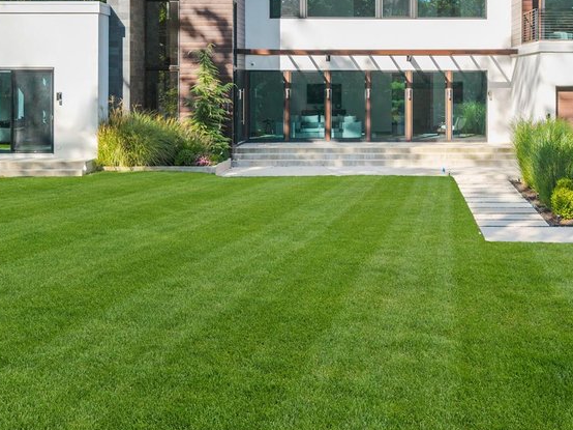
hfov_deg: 36.4
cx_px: 390
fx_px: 860
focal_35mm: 52
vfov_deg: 27.4
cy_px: 78
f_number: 1.8
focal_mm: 8.67
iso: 400
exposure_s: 1/800
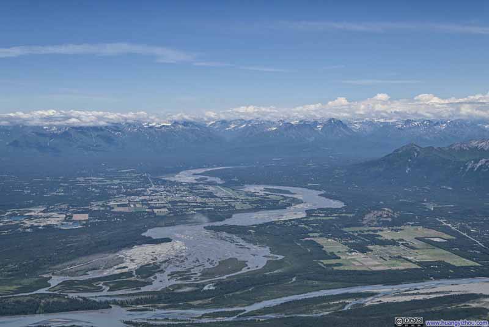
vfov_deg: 28.7
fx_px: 639
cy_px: 164
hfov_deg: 41.9
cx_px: 244
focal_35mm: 47
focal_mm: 47
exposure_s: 1/1600
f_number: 6.3
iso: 100
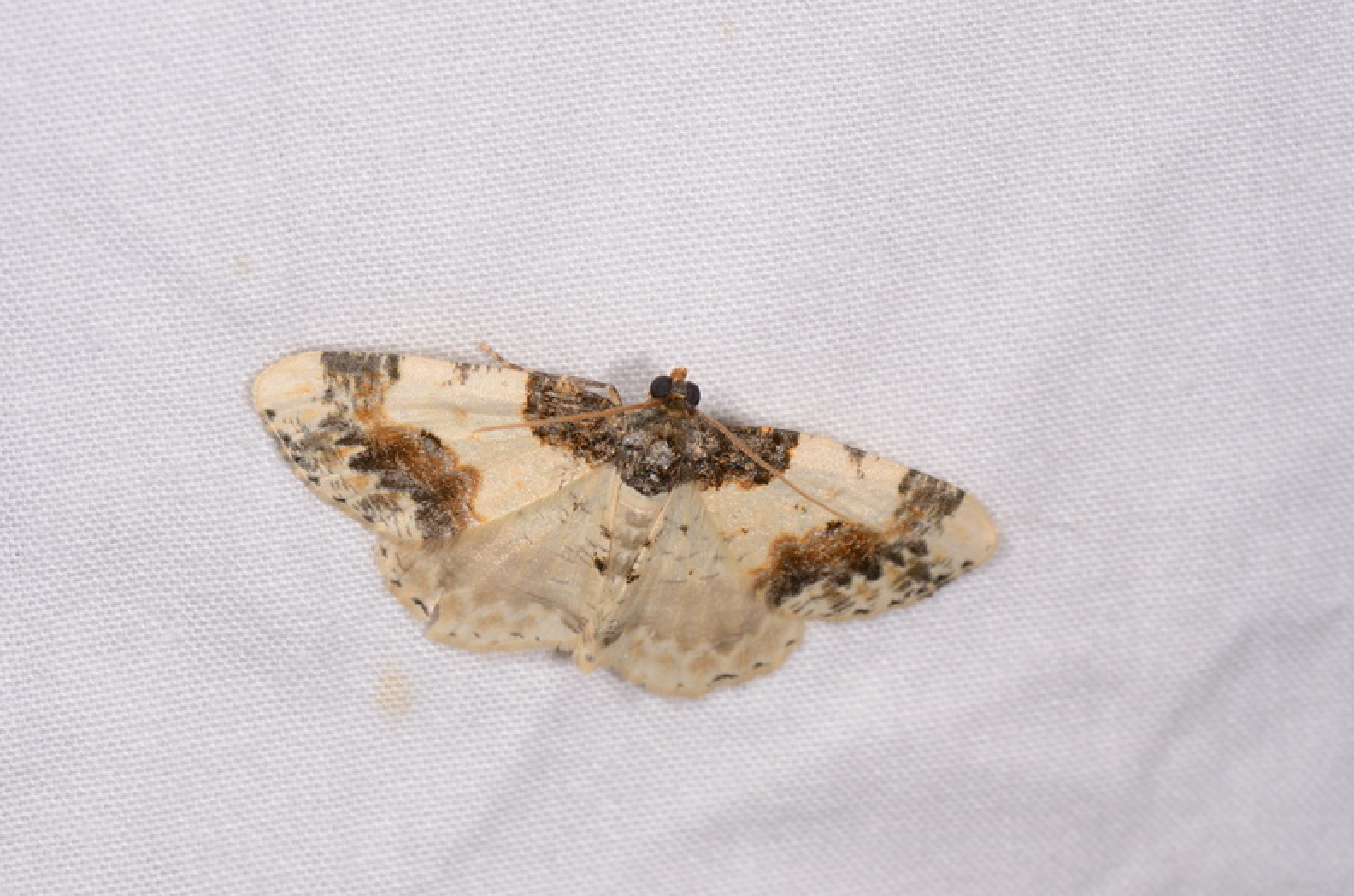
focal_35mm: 128
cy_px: 448
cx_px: 677
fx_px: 4784
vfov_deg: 10.7
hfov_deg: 16.1
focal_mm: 85
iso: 100
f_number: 22
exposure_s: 1/60
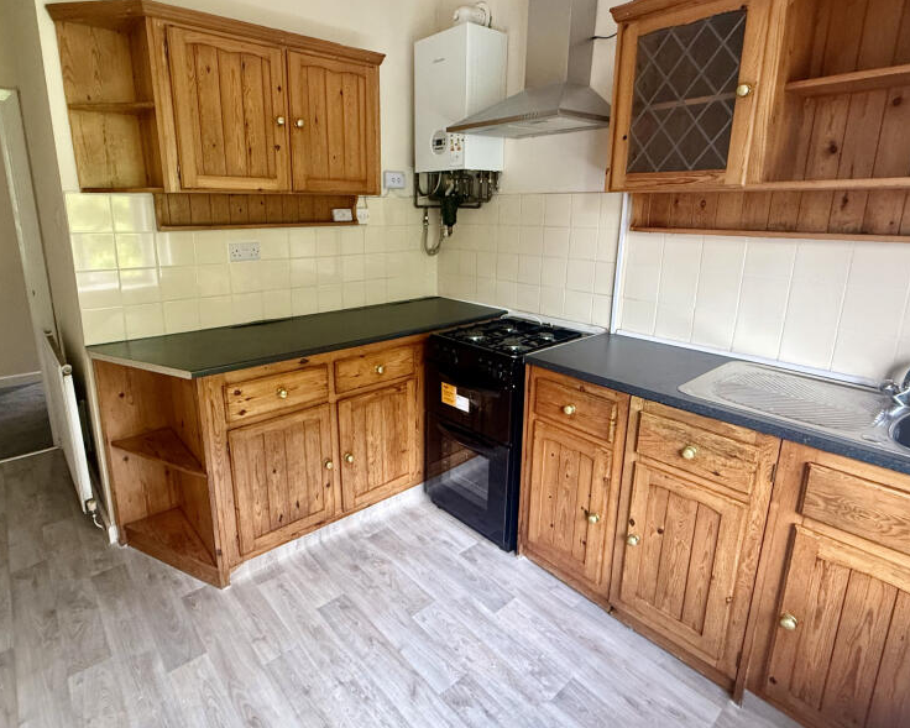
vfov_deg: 70.6
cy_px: 323
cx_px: 419
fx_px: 512
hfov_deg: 83.1
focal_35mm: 19
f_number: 2.2
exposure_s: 1/75
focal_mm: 2.22
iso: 400
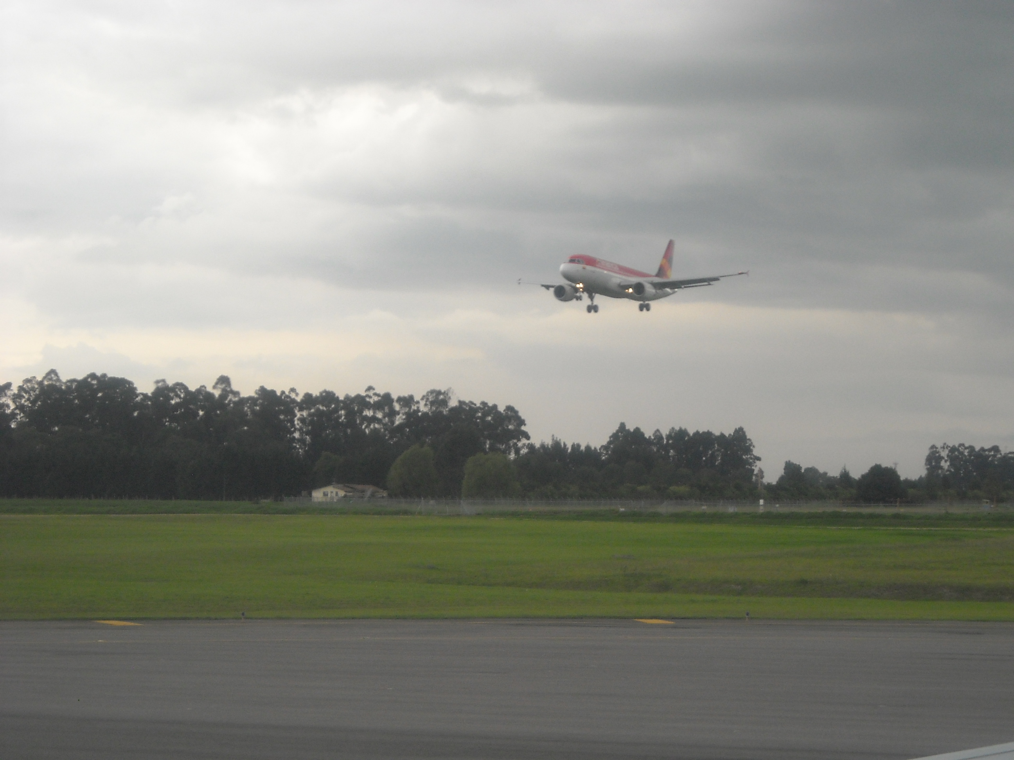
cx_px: 507
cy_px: 380
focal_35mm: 105
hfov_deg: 18.7
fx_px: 3076
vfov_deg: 14.1
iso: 141
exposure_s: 1/250
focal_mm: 17.1
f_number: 4.7
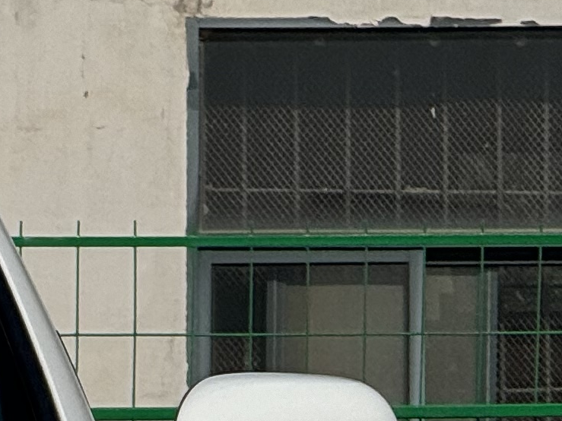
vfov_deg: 2.3
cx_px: -716
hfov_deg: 3.0
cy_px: 894
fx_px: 10632
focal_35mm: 655
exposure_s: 1/4975
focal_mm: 15.66
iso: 50
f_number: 2.8
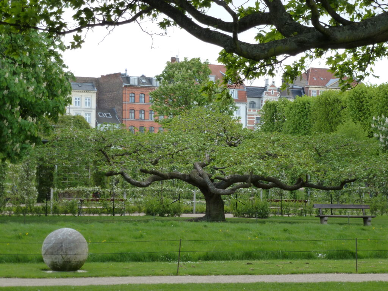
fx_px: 1267
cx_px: 194
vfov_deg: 13.1
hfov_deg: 17.4
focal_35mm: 113
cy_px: 146
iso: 160
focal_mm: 20.2
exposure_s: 1/100
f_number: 5.1
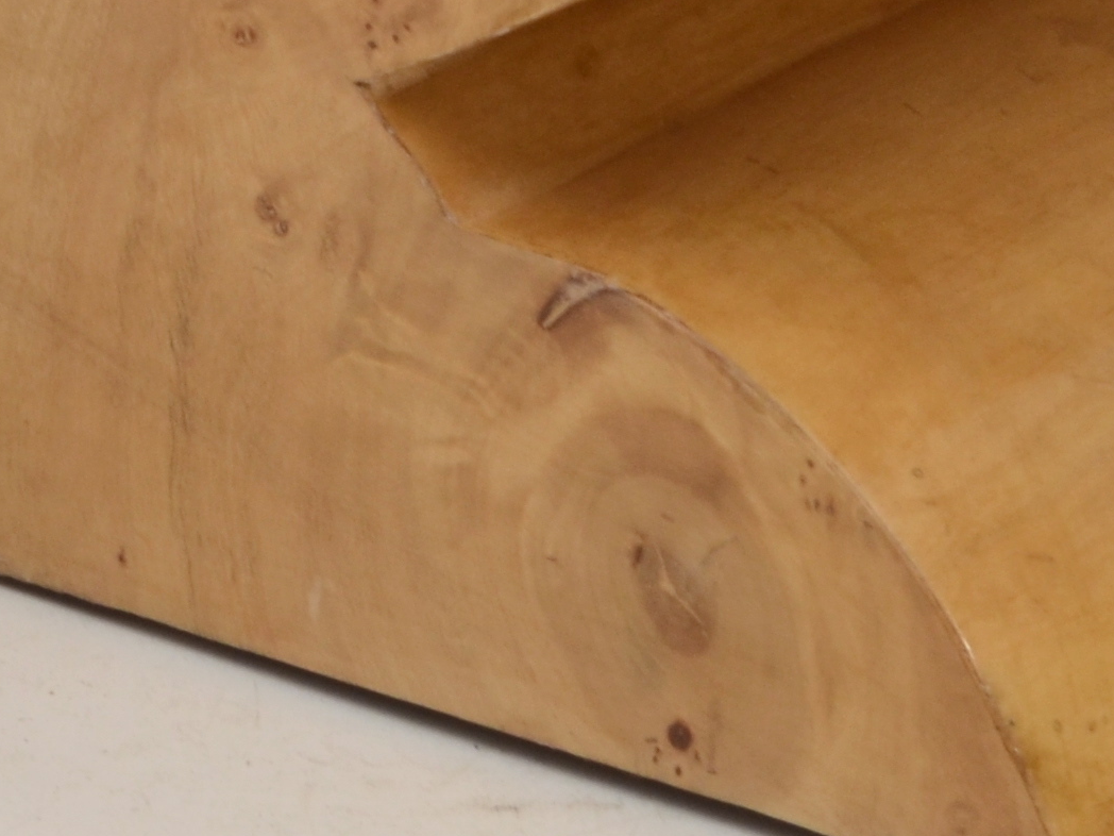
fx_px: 21336
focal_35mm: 663
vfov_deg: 2.2
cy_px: -590
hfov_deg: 3.0
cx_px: -37
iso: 200
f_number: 11
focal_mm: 98
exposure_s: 1/125
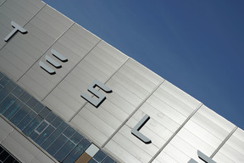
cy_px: 69
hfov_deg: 18.9
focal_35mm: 108
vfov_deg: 12.7
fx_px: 732
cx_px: 166
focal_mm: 69
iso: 100
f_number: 8
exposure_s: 1/500
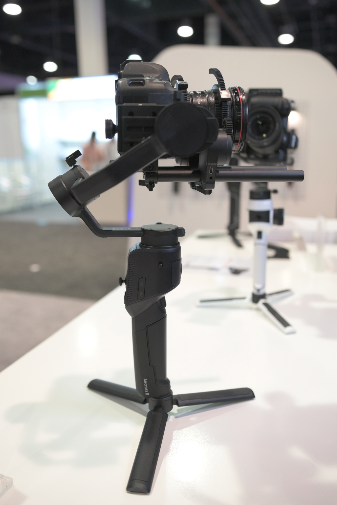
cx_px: 168
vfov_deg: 61.9
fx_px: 421
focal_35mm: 30
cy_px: 252
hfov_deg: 43.6
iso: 800
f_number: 1.8
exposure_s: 1/320
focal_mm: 20
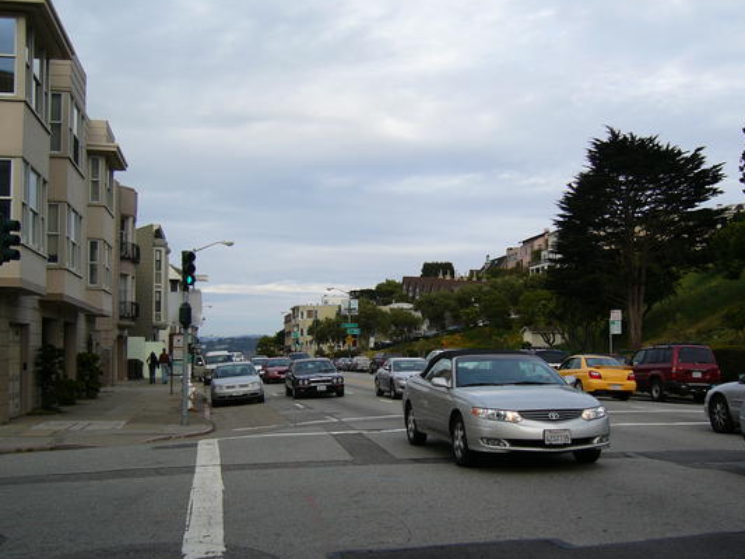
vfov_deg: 34.3
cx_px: 380
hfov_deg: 44.8
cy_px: 306
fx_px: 904
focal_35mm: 42
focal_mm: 5.8
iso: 50
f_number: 2.8
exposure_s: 1/500
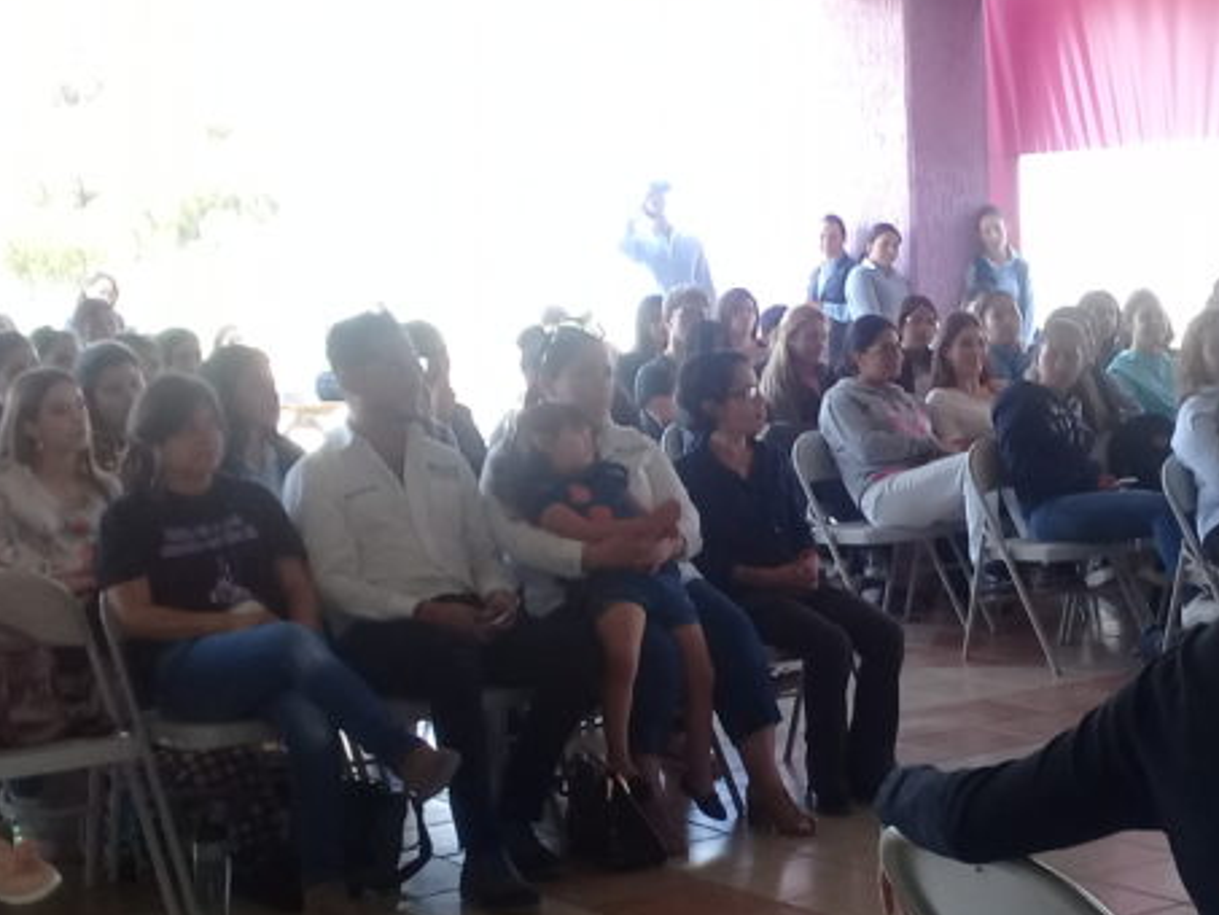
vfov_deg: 21.0
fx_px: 2466
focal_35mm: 70
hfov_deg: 27.5
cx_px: 883
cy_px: 560
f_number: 2.2
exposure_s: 1/40
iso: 64
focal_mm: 3.3
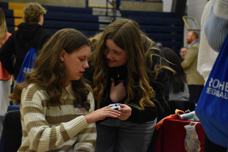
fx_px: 665
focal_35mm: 105
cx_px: 114
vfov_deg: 13.0
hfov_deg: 19.5
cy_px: 76
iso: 6400
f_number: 5
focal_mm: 70
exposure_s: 1/320
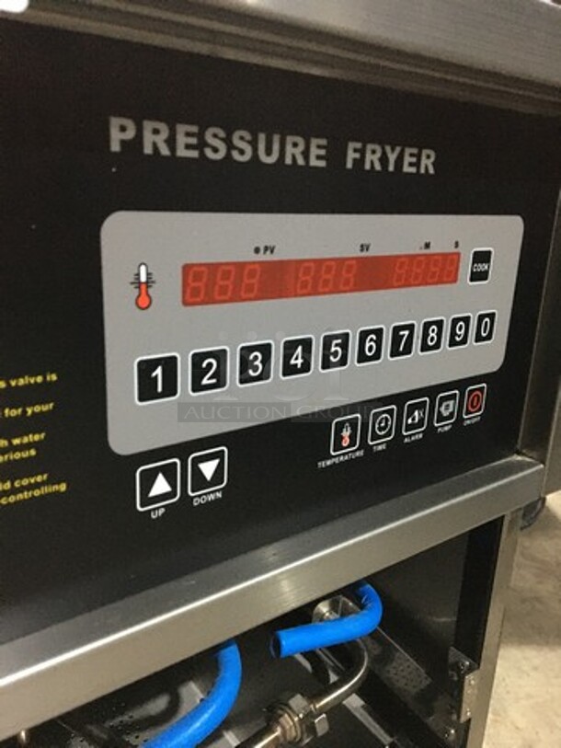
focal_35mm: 29
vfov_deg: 61.7
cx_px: 280
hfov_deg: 48.2
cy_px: 374
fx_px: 626
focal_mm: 4.15
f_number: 2.2
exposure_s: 1/15
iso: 400
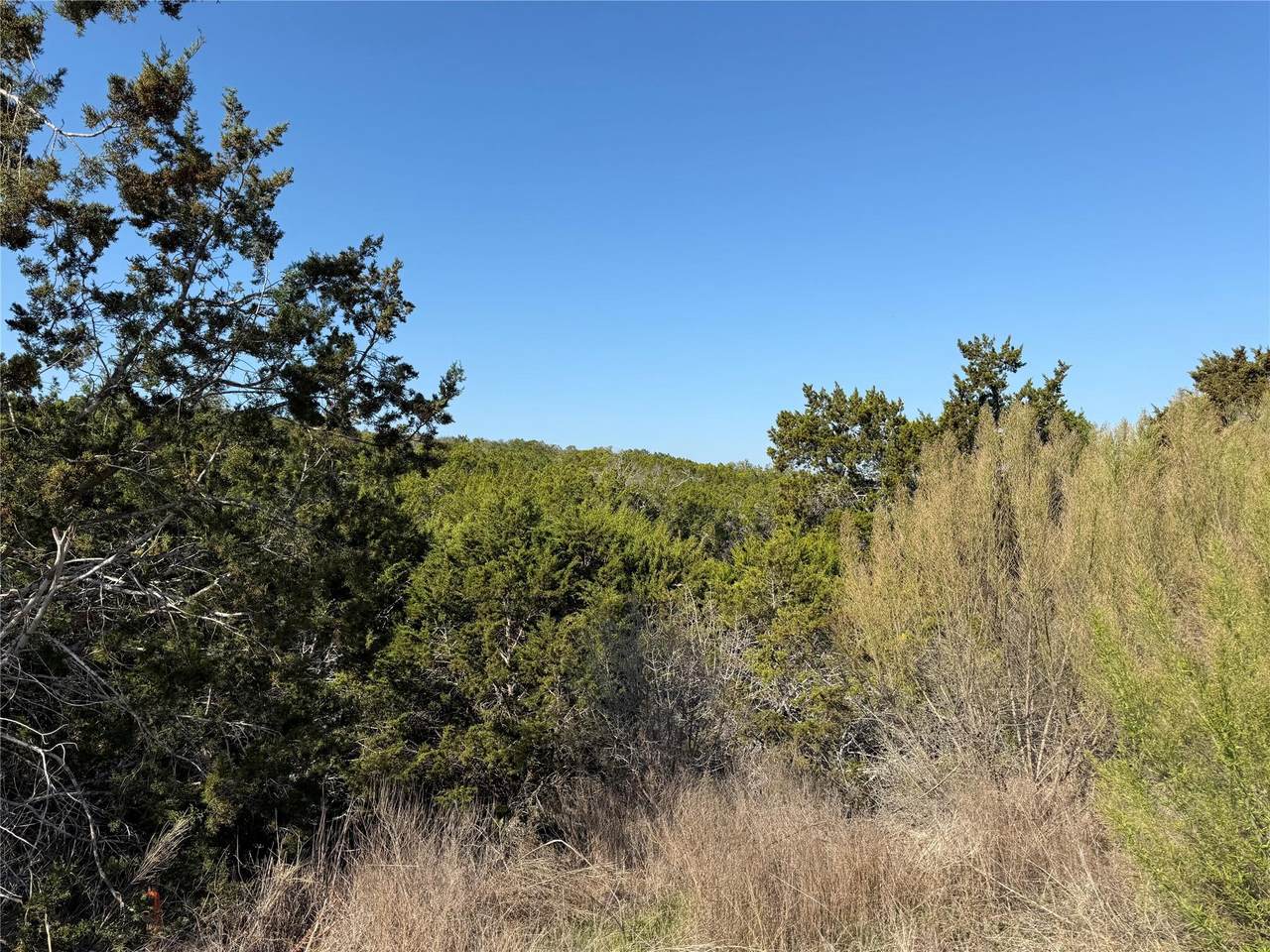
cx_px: 635
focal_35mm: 24
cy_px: 476
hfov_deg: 71.6
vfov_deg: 56.8
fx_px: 881
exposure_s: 1/3584
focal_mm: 6.76
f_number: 1.78
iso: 80
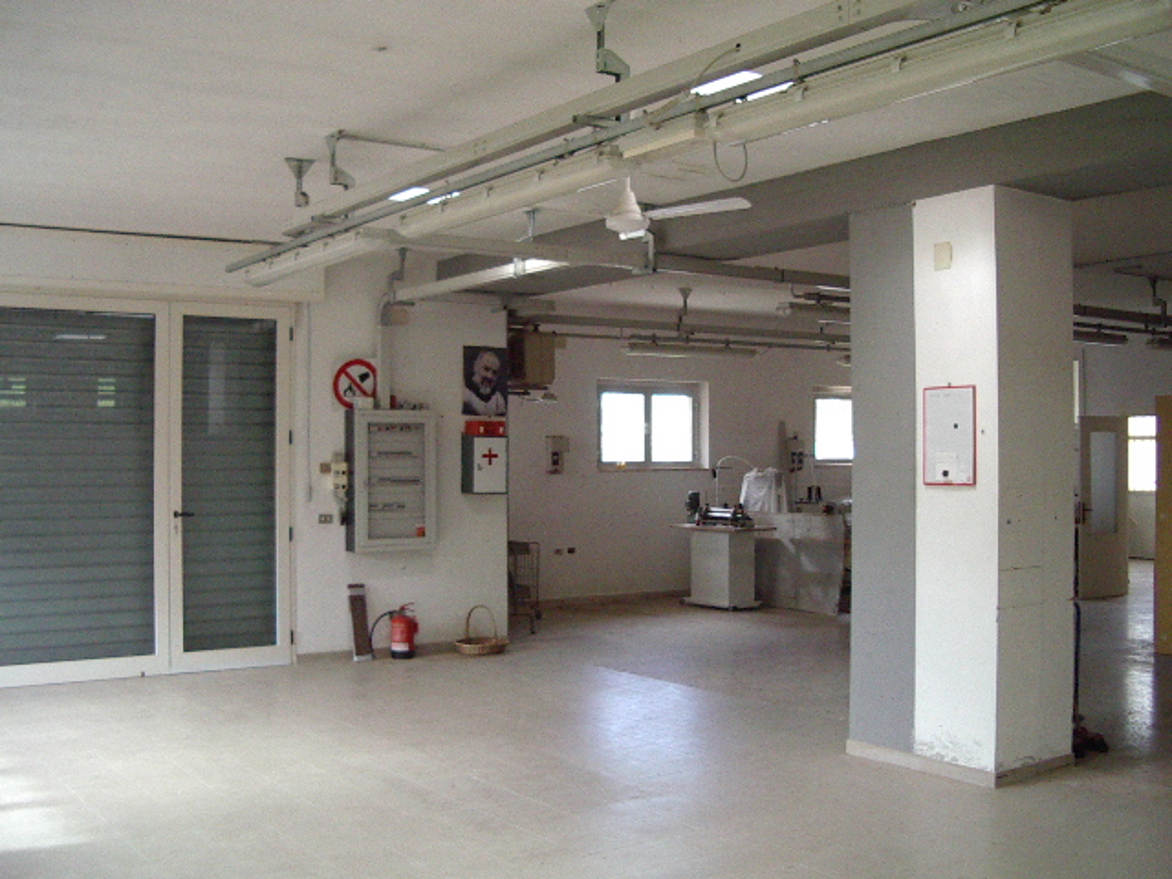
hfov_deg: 49.0
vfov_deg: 37.7
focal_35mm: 38
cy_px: 440
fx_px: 1287
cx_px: 586
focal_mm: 5.8
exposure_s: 1/100
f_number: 2.6
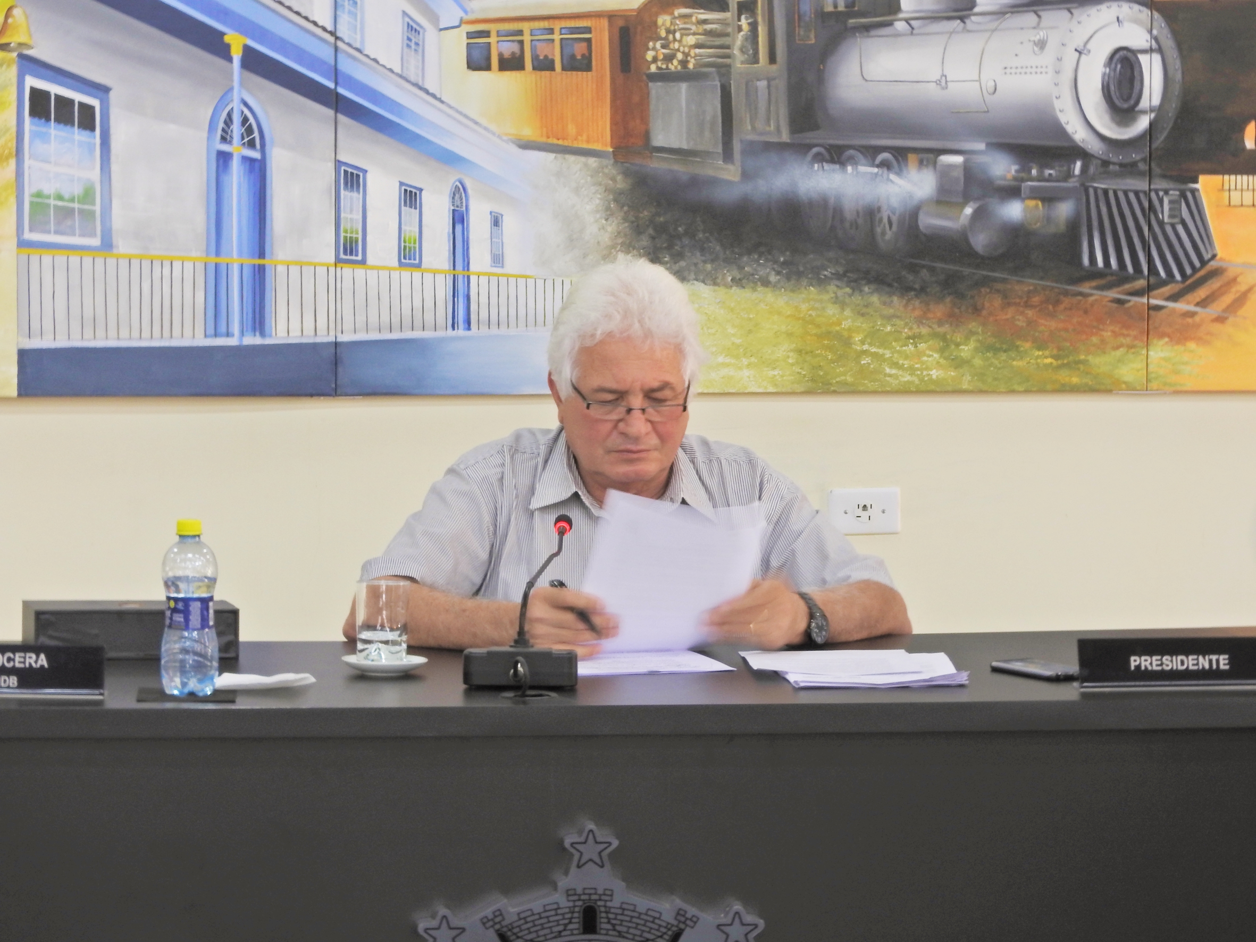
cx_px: 628
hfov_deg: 9.0
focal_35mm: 220
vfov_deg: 6.8
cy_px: 471
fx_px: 7983
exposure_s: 1/2
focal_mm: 39.4
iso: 100
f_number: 7.6
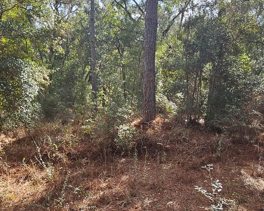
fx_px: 227
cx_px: 127
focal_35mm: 29
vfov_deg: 50.0
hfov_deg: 60.4
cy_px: 108
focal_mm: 2.2
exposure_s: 1/420
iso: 50
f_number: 2.2
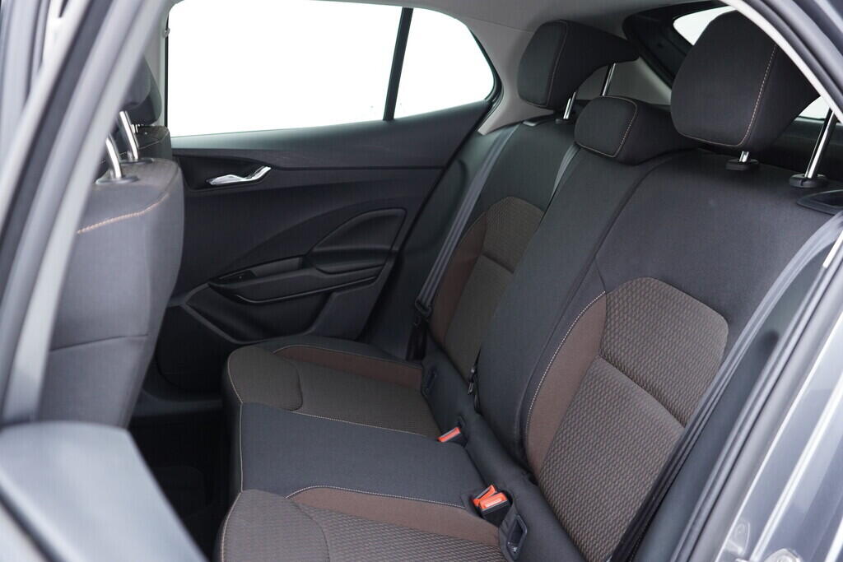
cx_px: 422
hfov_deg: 53.1
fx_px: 843
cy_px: 281
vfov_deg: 36.9
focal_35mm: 36
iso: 500
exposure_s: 1/40
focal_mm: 24
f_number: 2.8
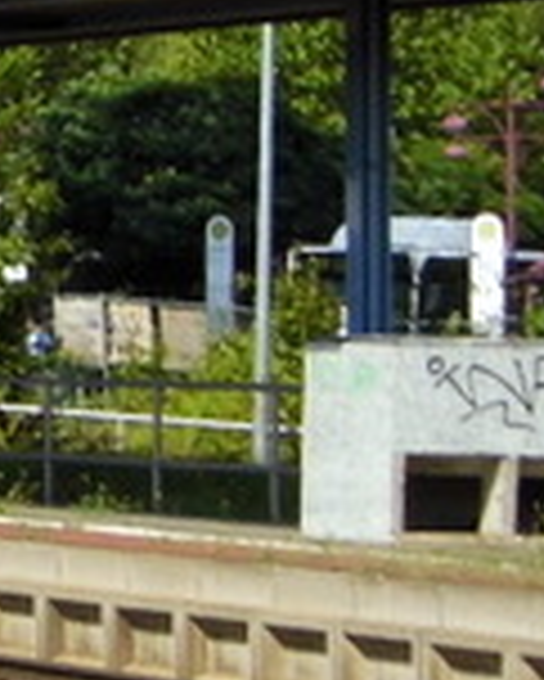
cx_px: -1151
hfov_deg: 4.9
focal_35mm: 299
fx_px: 6011
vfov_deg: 6.5
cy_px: 315
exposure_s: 1/899
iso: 100
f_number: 3.9
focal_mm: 10.4
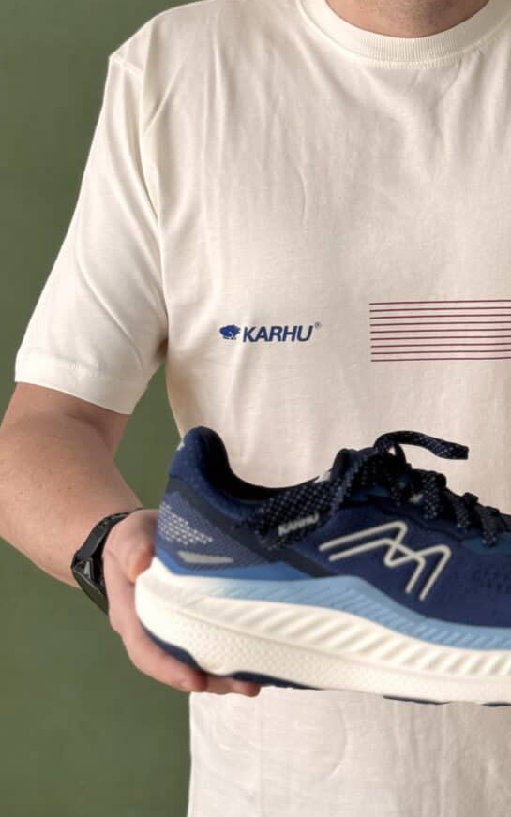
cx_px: 409
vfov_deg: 24.2
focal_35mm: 84
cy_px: 144
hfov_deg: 15.4
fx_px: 1872
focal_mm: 6.76
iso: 160
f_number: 1.78
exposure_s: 1/60
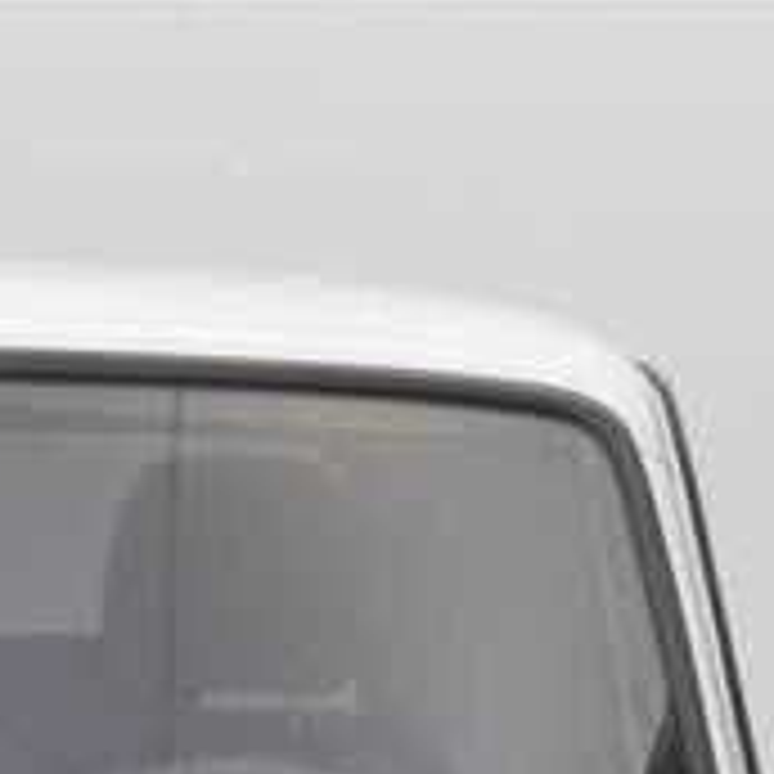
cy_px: 1346
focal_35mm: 334
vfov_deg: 5.2
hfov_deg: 5.2
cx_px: -212
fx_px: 8449
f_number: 8
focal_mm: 50
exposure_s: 1/50
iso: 800
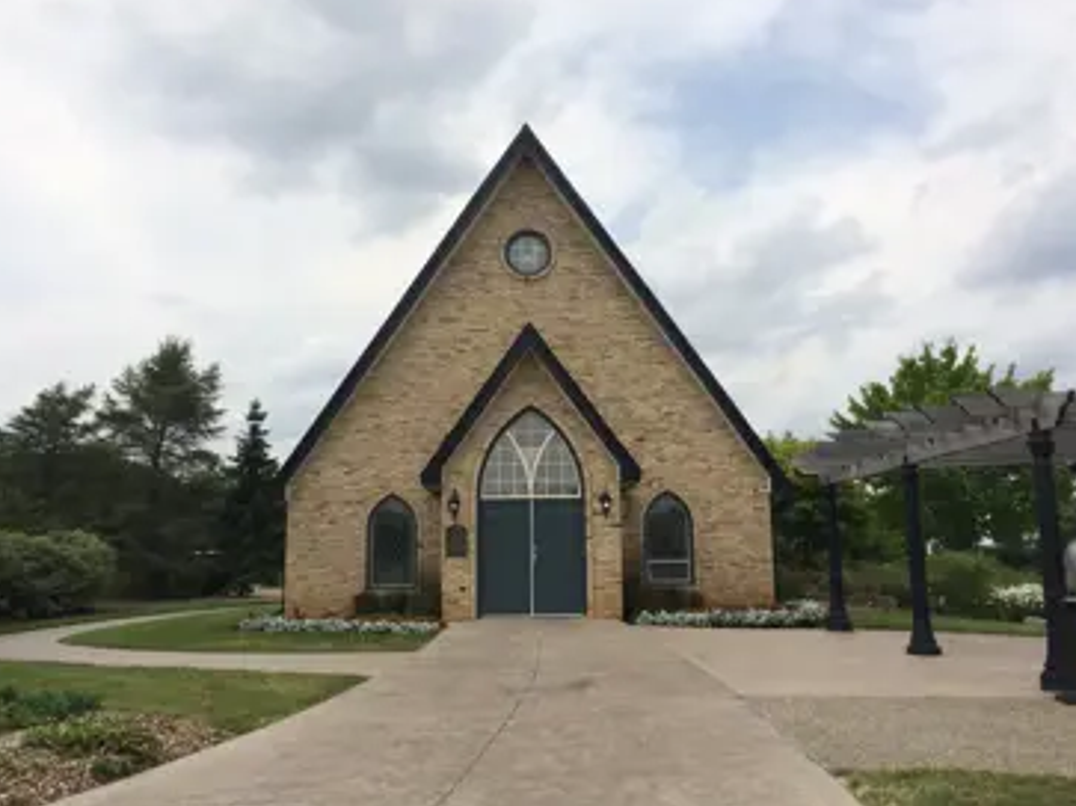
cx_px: 545
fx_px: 994
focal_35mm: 32
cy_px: 388
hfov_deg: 56.8
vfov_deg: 44.1
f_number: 2.2
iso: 32
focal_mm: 4.15
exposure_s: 1/2740
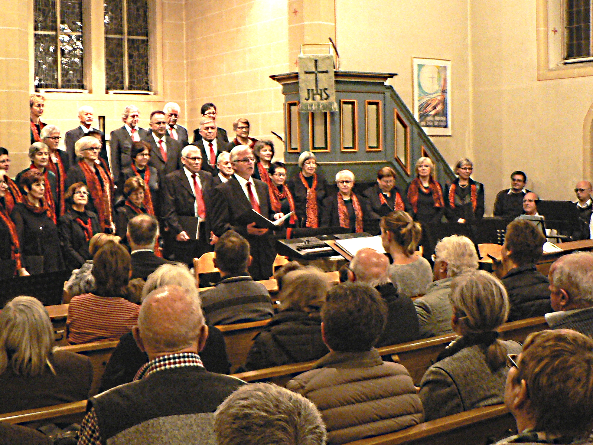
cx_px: 221
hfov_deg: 40.1
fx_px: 805
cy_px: 188
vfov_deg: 30.8
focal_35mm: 47
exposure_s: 1/5
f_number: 2.8
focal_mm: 6
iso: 200
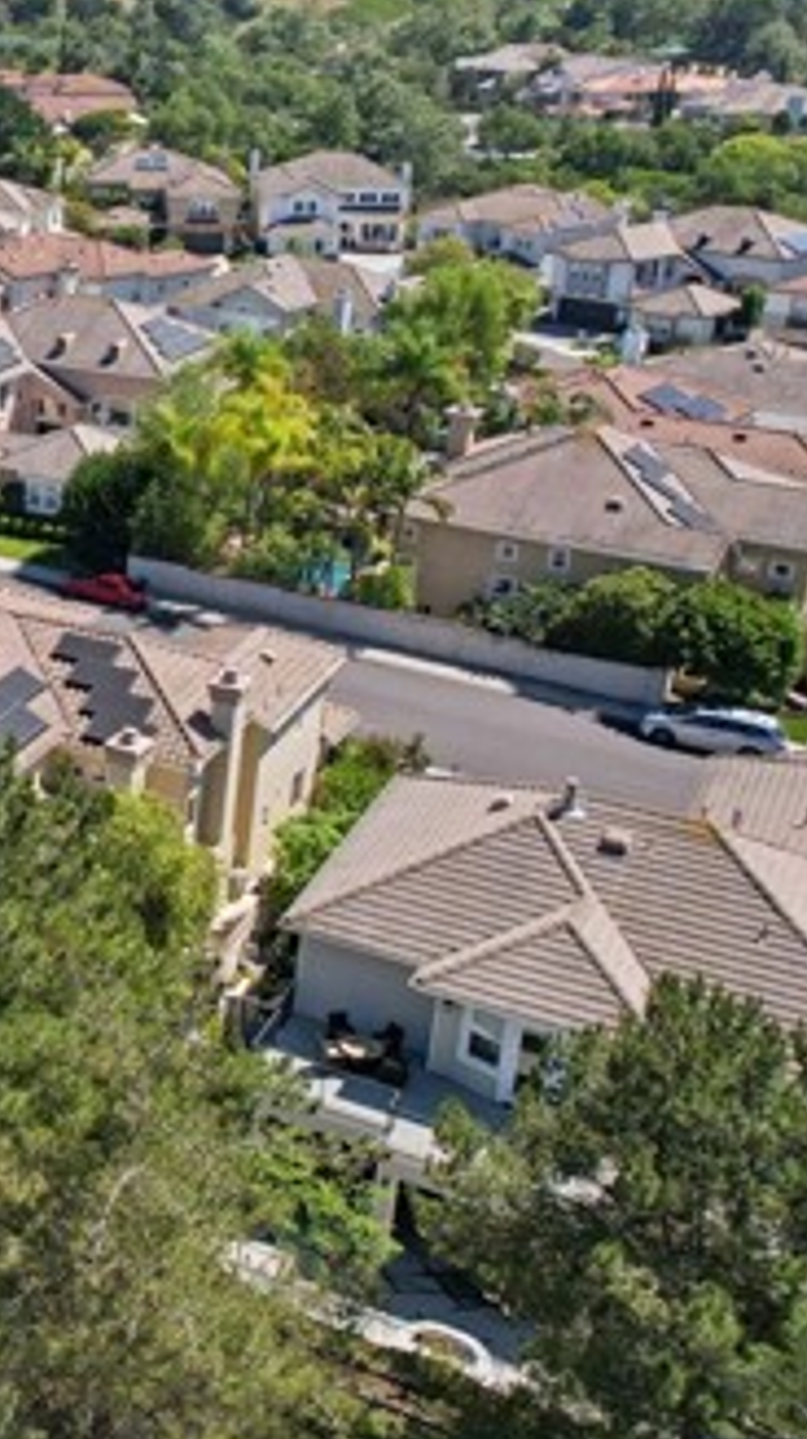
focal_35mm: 45
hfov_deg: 20.9
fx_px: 1715
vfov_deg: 45.0
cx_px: -518
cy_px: 518
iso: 130
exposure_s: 1/2000
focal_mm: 8.4
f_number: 2.8
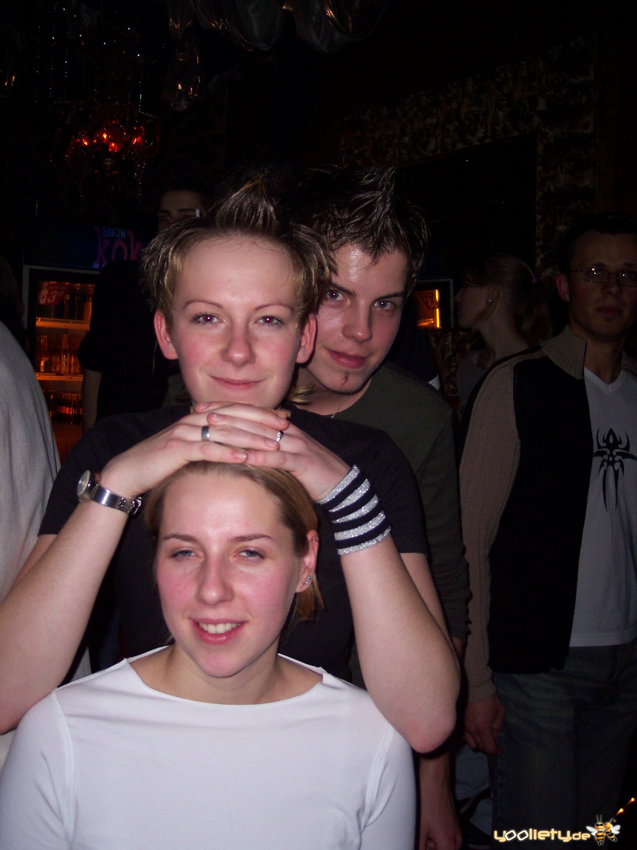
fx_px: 932
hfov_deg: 37.7
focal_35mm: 38
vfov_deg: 49.0
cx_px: 318
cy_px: 425
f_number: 2.8
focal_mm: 8
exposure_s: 1/30
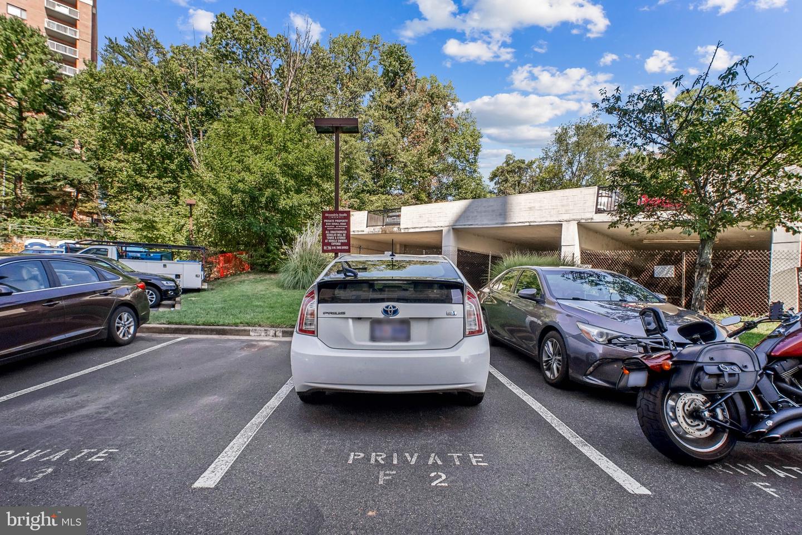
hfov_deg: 95.0
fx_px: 368
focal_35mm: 16
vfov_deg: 72.1
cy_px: 268
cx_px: 401
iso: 500
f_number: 8
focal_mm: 11
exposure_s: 1/400
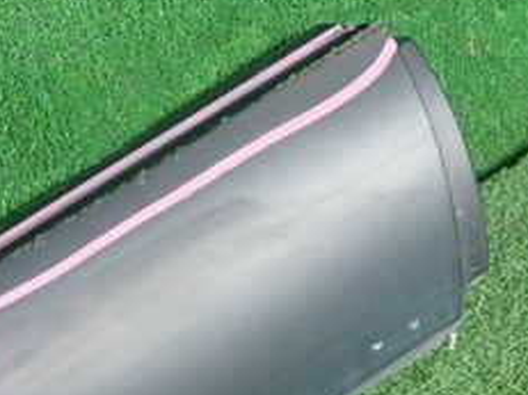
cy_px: 498
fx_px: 1189
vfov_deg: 17.8
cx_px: -142
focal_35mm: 78
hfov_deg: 22.6
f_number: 2.3
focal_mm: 5.5
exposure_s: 1/125
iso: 400
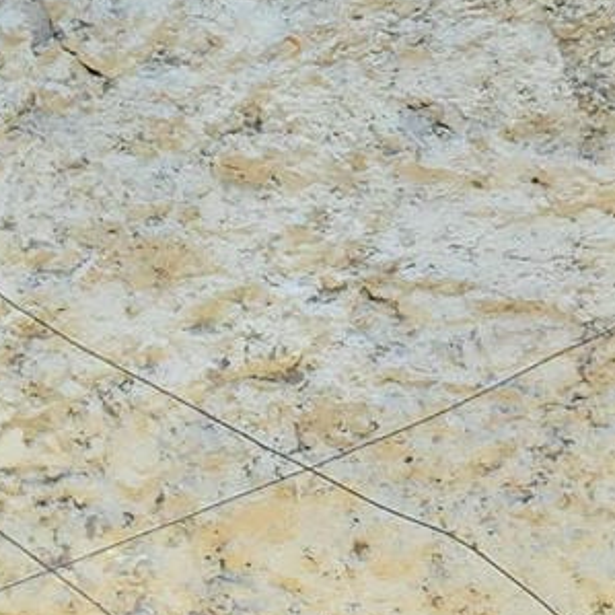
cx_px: -1543
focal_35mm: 163
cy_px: 455
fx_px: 3276
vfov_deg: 10.7
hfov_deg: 8.2
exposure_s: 1/100
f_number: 1.7
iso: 200
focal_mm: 6.3
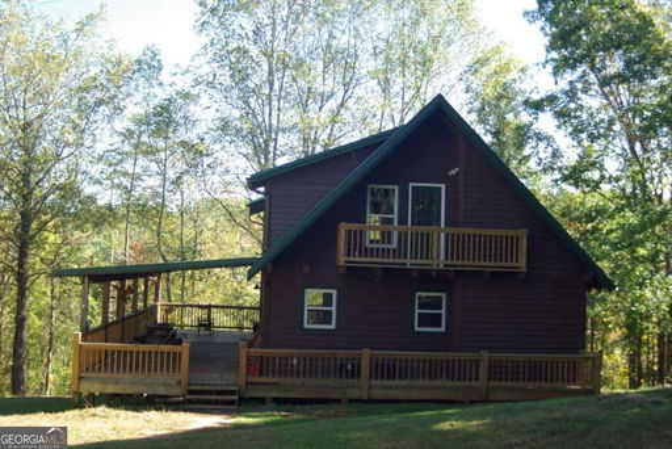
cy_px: 224
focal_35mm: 42
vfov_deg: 31.9
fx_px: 784
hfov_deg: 46.4
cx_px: 336
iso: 100
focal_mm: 28
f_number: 3.5
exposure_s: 1/45
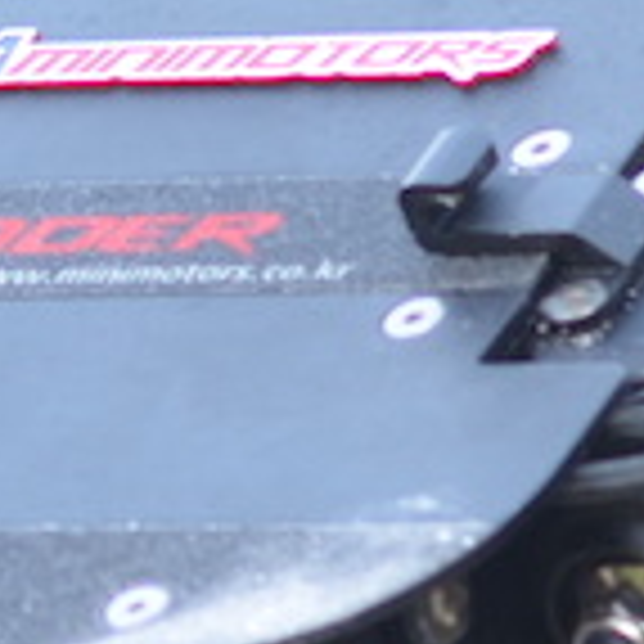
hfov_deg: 4.0
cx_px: -198
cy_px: 534
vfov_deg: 4.0
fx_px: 9180
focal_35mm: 436
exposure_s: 1/80
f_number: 2.8
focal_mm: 35
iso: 100
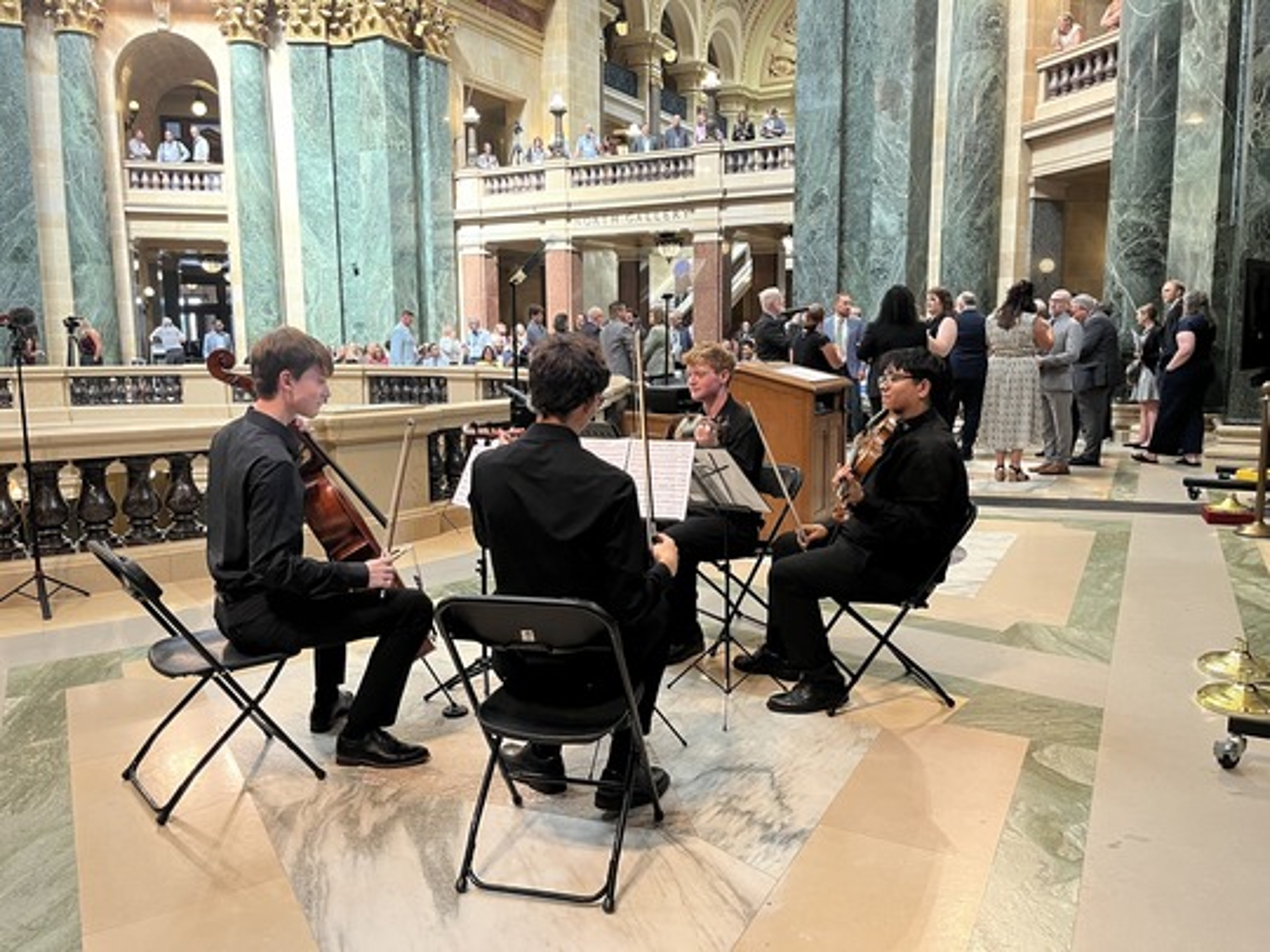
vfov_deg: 53.1
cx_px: 635
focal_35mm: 26
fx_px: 954
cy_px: 476
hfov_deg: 67.3
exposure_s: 1/60
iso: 250
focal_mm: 5.1
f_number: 1.6
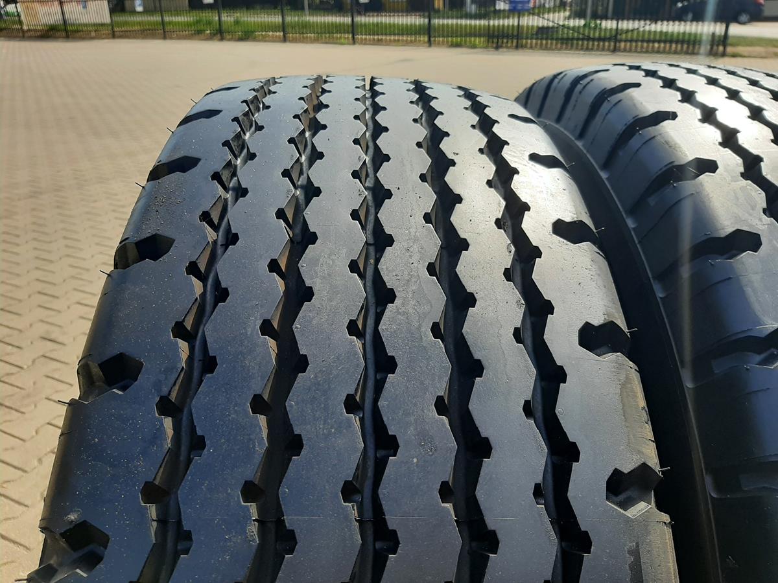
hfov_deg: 67.3
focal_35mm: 26
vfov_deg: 53.1
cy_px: 292
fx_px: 584
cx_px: 389
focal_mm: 3.93
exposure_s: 1/1054
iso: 40
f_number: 1.7
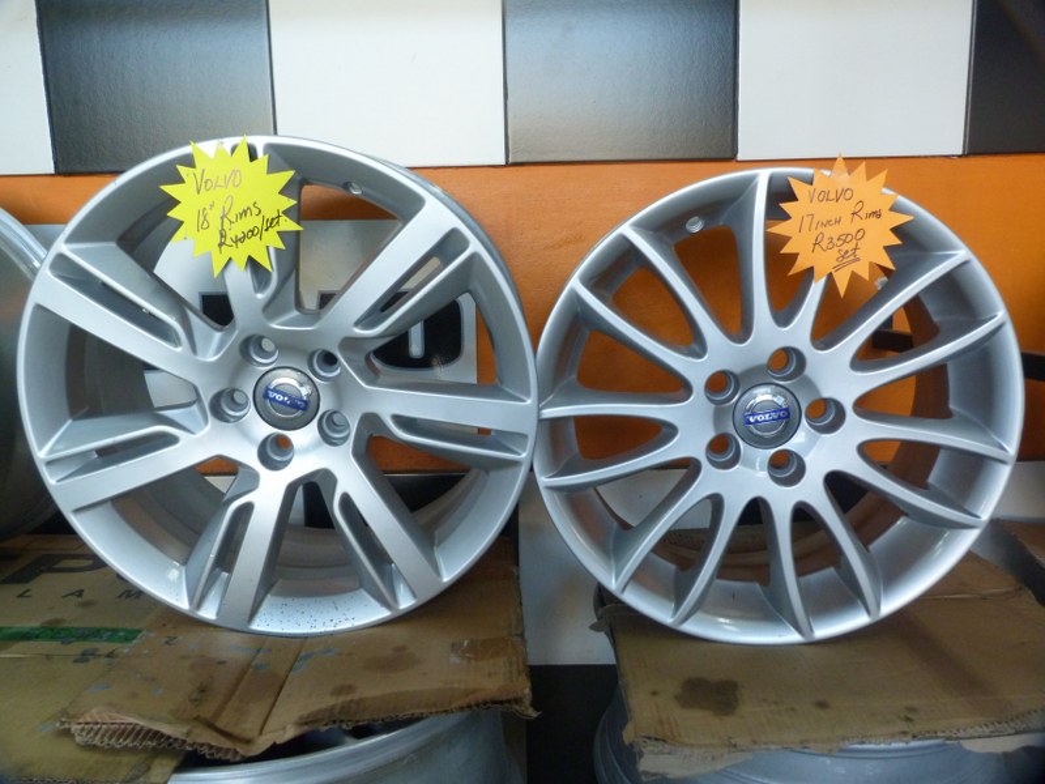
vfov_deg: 54.9
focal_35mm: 25
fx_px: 755
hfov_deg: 69.4
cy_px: 392
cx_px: 522
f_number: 2.8
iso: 320
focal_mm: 4.5
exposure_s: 1/60
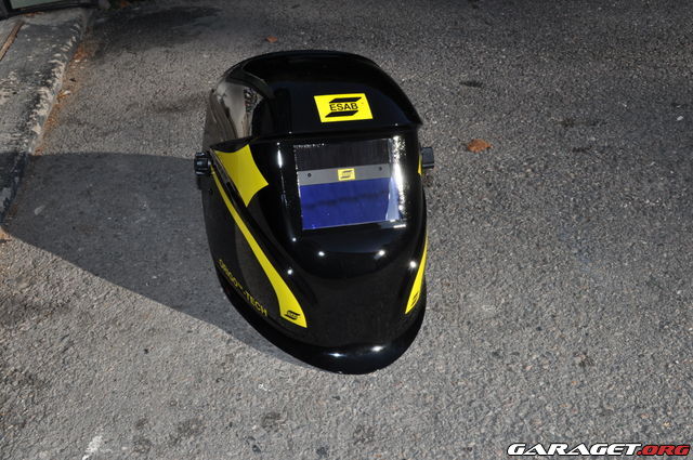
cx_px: 346
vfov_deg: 34.1
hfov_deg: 49.6
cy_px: 230
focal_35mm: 39
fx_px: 750
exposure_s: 1/200
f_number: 16
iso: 200
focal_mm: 26
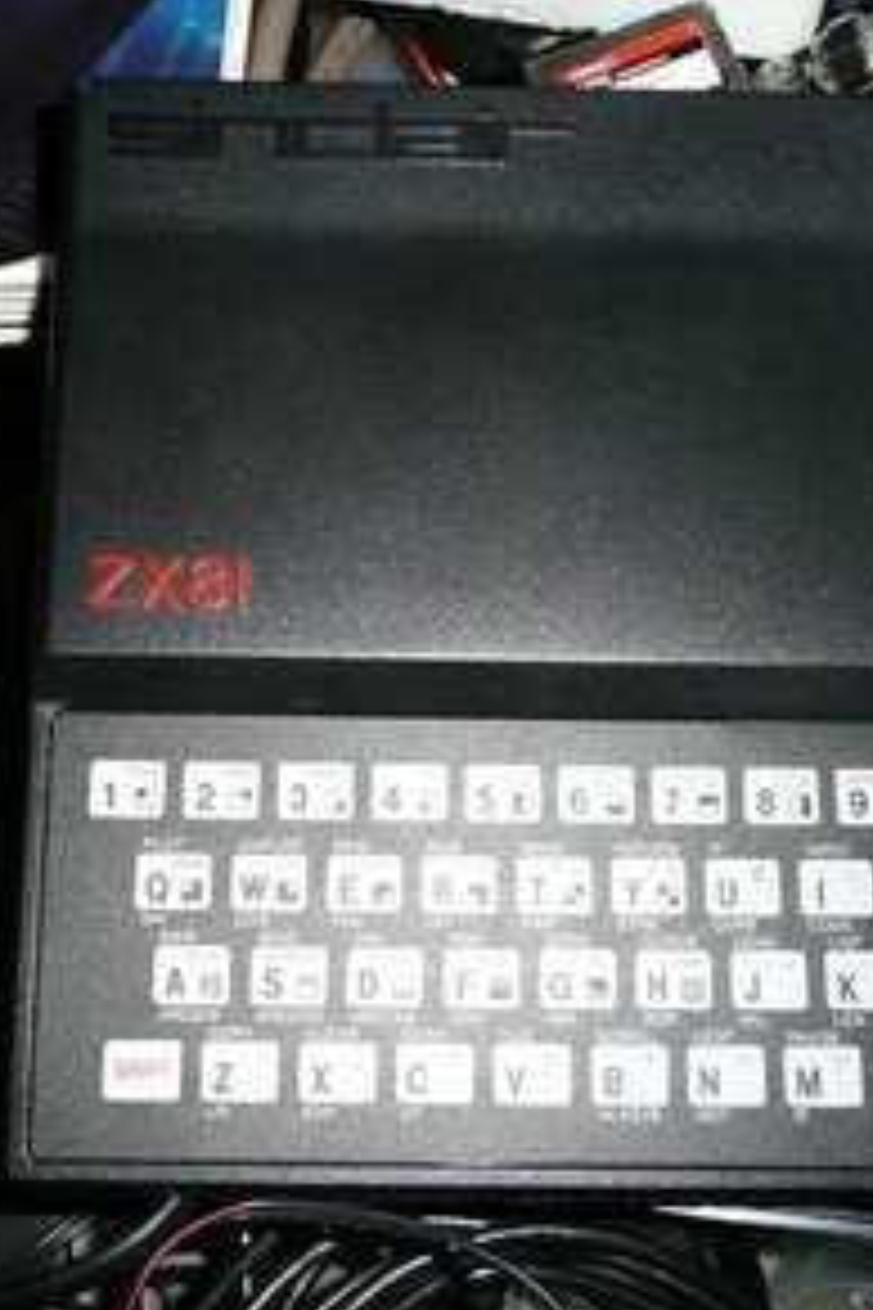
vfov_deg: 48.5
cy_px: 666
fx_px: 1455
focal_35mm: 40
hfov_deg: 33.3
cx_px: 360
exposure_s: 1/30
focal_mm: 4.6
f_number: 3.3
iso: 100
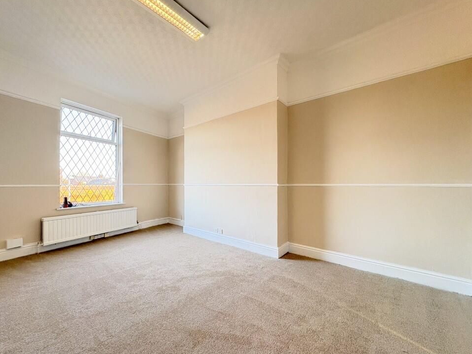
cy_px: 184
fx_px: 205
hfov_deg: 98.0
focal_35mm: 15
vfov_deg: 81.7
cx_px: 221
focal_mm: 2.22
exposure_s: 1/50
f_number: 2.2
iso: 250
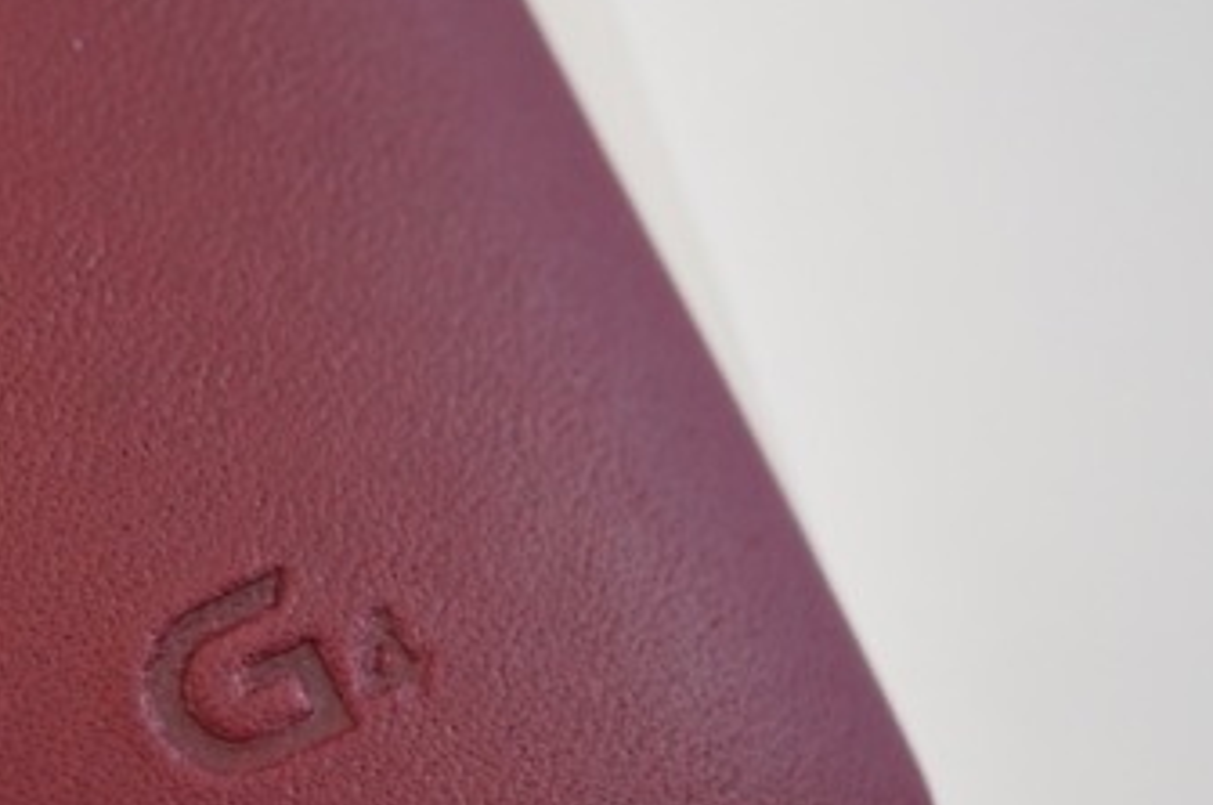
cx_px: -119
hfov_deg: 19.1
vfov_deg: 13.2
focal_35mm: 103
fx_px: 3465
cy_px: 664
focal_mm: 30
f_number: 4
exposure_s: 1/60
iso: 400
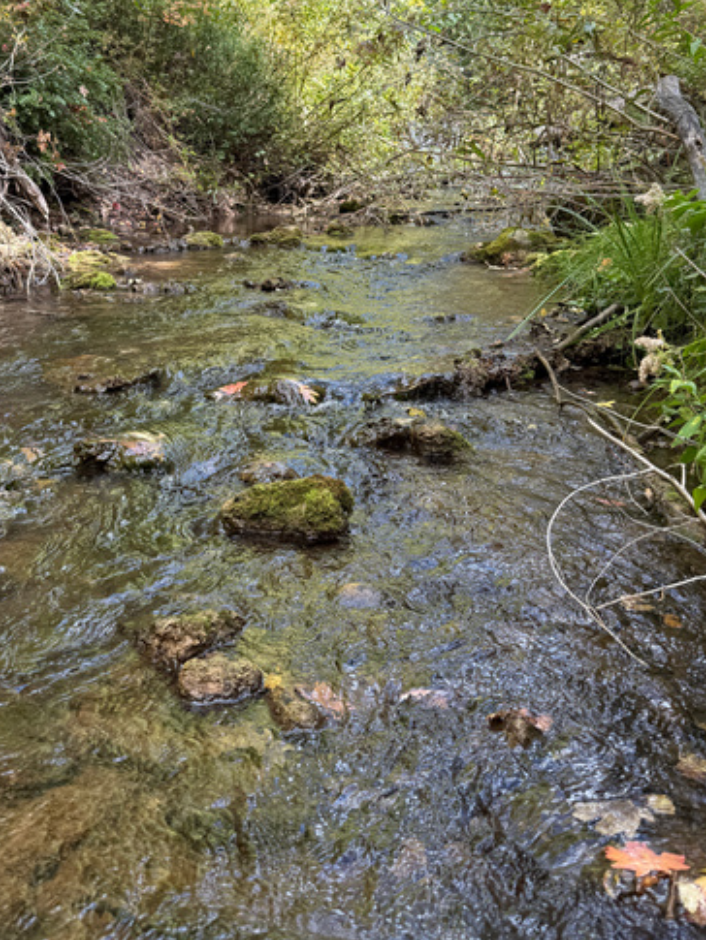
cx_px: 314
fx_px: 1033
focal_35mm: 38
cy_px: 355
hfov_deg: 37.7
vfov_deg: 48.5
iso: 80
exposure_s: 1/298
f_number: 1.78
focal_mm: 6.76
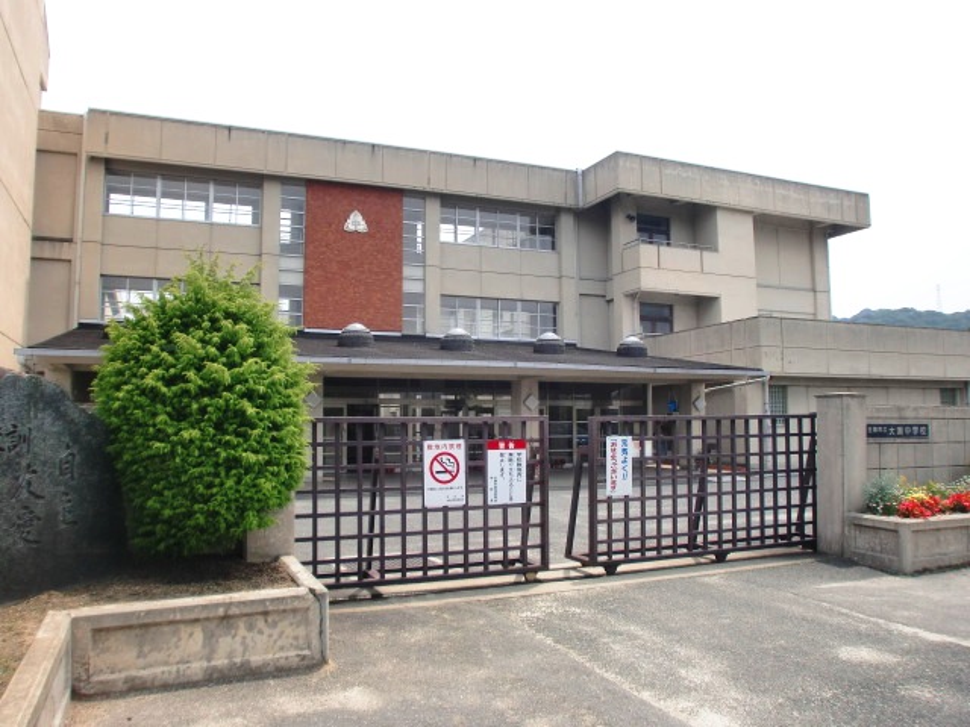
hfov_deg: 63.4
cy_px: 364
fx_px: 785
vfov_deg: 49.7
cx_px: 485
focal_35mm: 28
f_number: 7.8
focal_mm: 4.65
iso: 64
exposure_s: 1/160
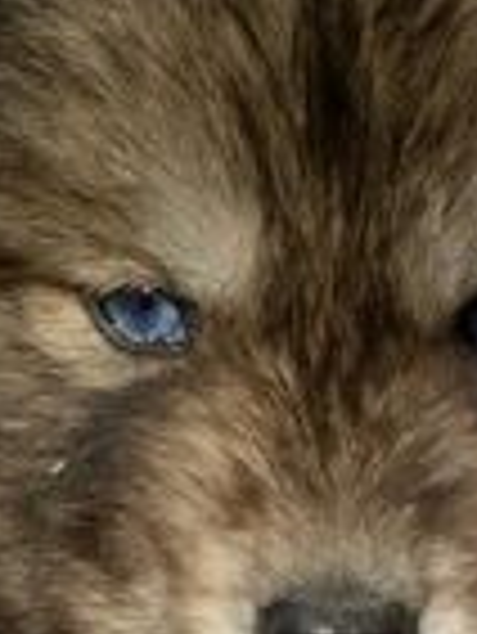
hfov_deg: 1.2
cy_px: 337
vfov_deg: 1.6
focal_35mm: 1269
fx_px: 23280
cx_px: 598
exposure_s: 1/1667
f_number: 2.8
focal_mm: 67
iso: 100
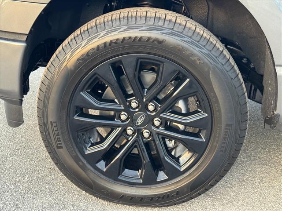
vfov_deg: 30.3
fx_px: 391
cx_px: 141
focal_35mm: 48
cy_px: 106
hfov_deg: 39.7
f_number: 1.78
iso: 160
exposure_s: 1/60
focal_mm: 6.76
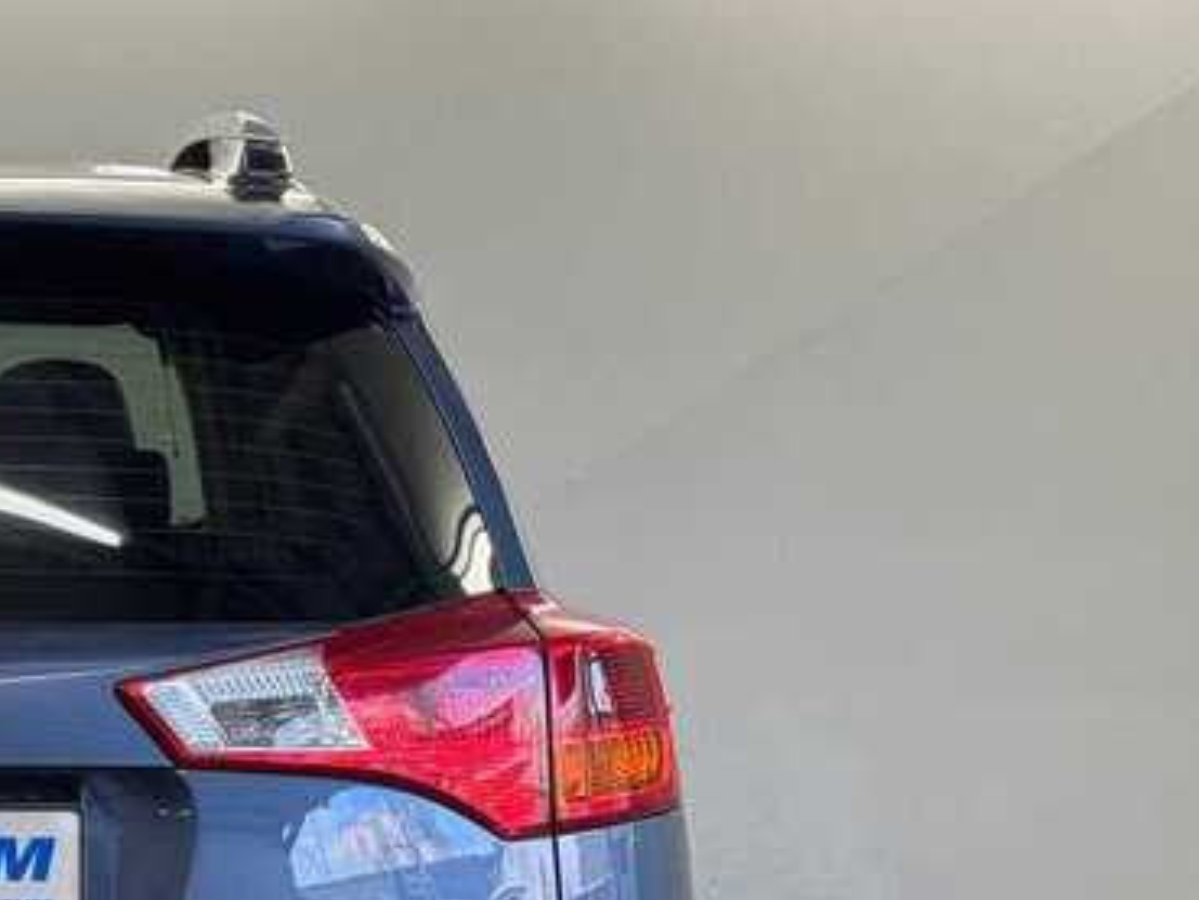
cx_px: -234
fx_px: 4054
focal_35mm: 117
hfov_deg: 16.2
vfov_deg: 12.6
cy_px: 827
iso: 64
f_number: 1.78
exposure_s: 1/100
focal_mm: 6.76
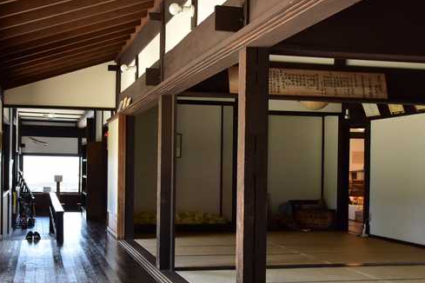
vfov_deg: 24.1
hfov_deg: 35.6
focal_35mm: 56
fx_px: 661
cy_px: 176
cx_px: 199
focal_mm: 24
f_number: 5
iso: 800
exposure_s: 1/160
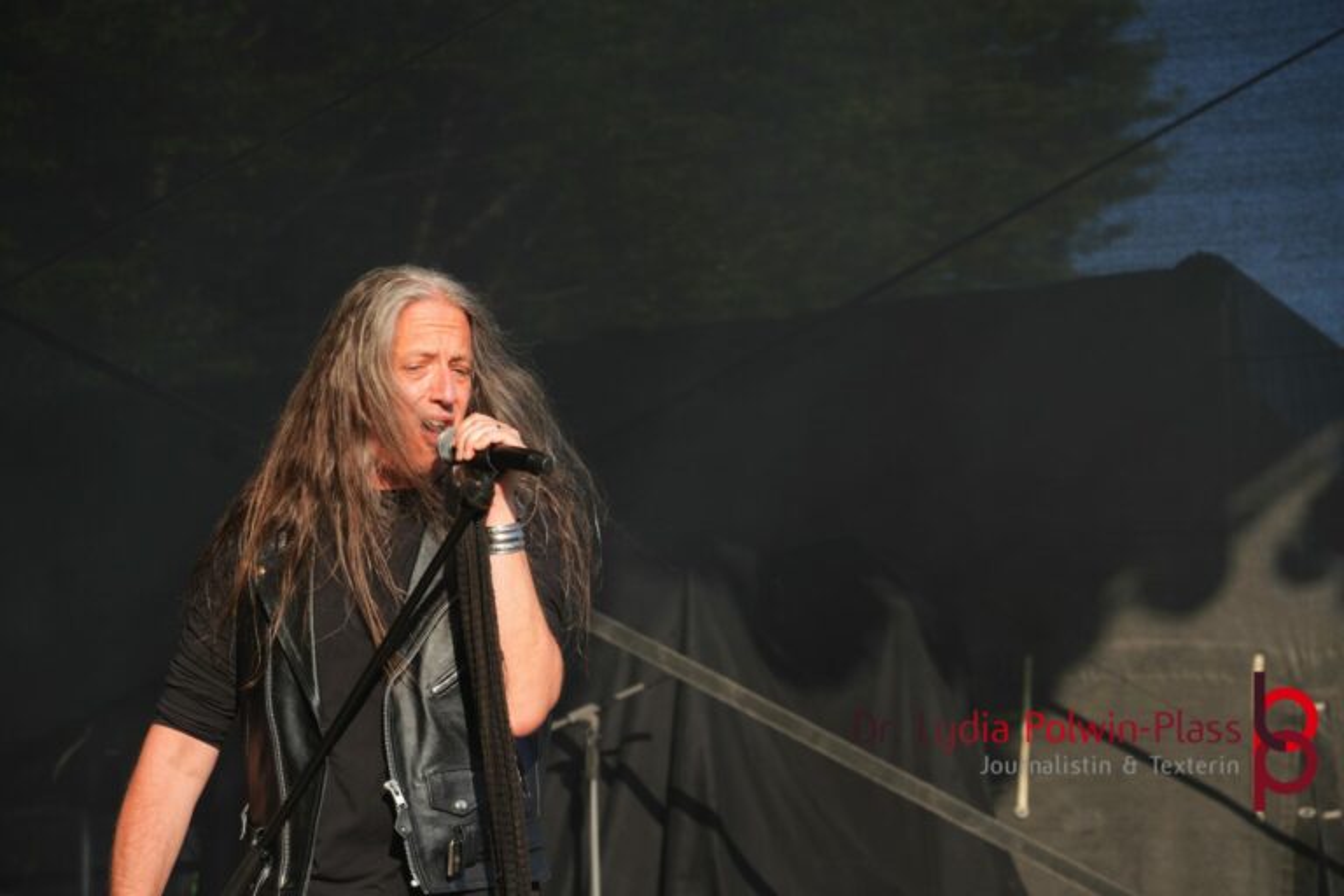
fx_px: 5376
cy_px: 448
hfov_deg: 14.3
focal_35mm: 144
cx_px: 672
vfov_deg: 9.5
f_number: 6.3
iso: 100
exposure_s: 1/250
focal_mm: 96
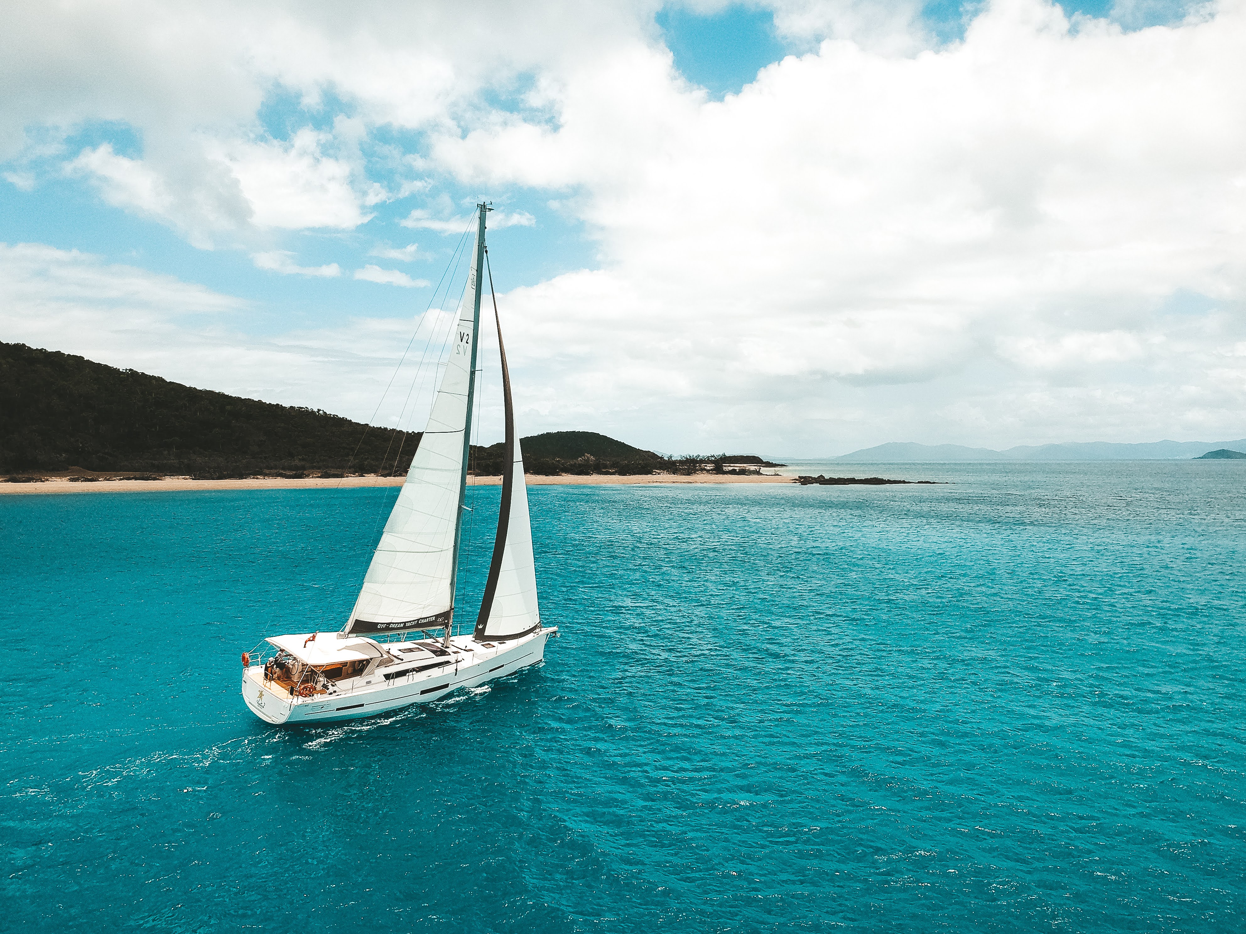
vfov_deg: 54.9
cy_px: 467
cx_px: 623
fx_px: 900
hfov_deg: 69.4
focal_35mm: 25
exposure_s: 1/3200
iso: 100
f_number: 2.6
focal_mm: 4.49
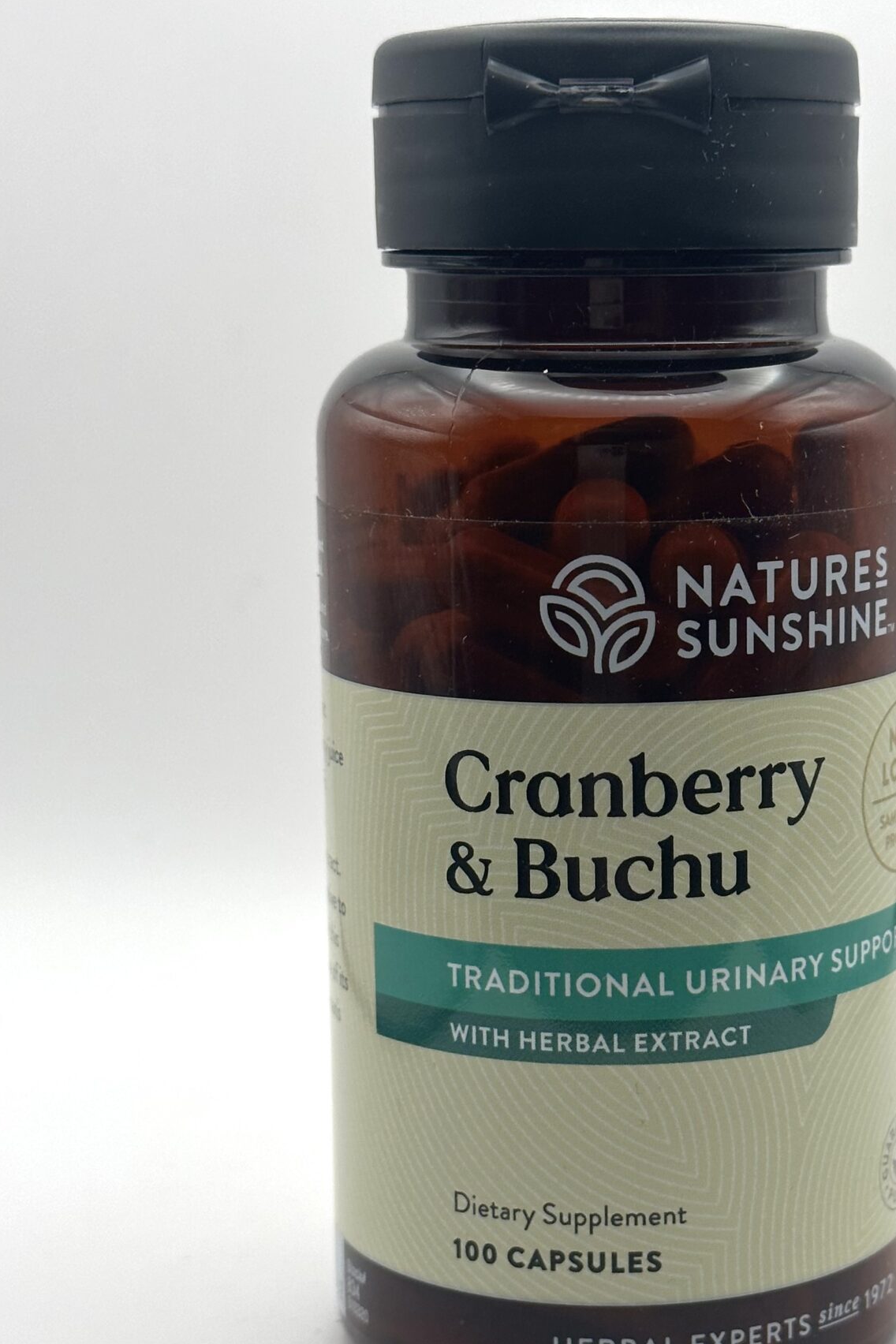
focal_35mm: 75
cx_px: 624
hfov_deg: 18.1
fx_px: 2800
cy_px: 764
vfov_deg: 27.0
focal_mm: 6.86
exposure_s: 1/358
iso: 64
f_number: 1.78
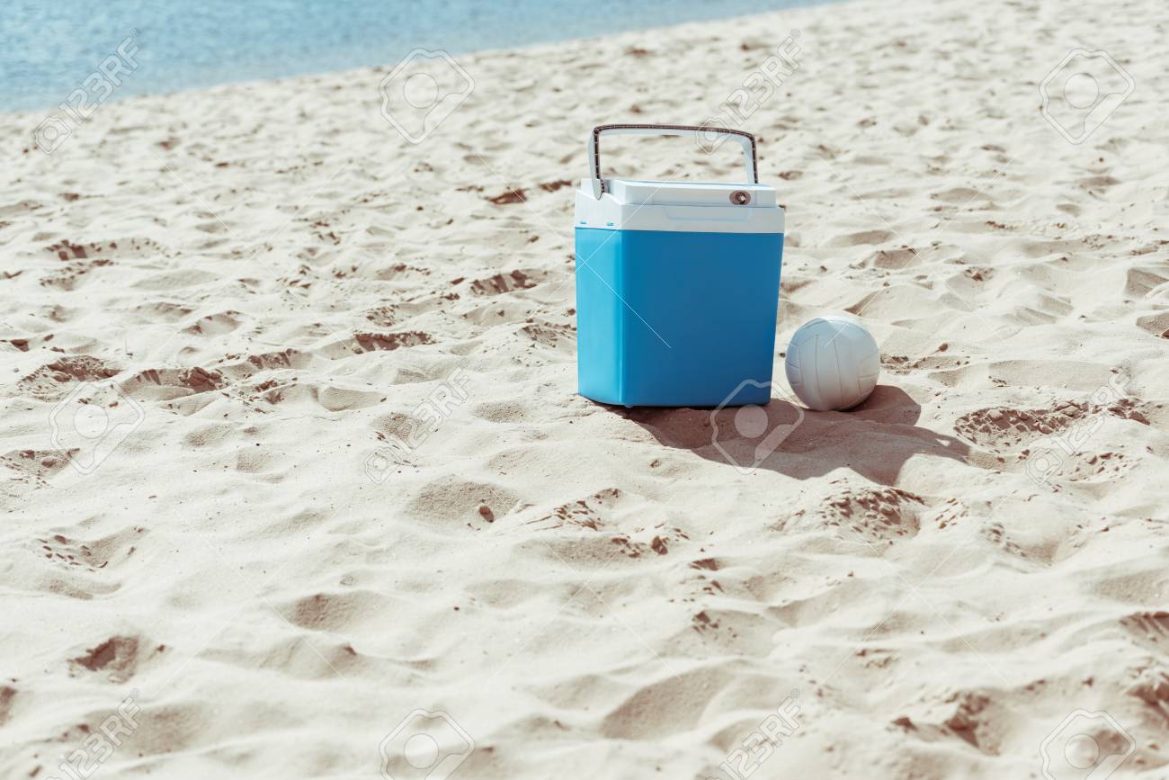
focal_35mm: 70
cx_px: 584
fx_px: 2273
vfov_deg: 19.5
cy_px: 390
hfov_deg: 28.8
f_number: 3.5
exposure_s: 1/1000
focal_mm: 70
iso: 100
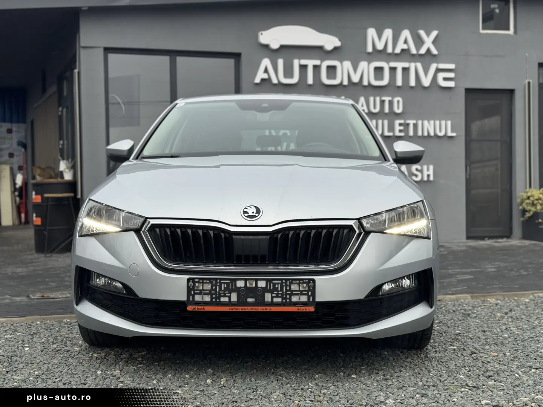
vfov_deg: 30.3
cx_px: 272
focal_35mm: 48
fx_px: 753
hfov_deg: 39.7
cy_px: 204
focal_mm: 6.76
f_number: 1.78
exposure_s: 1/279
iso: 64
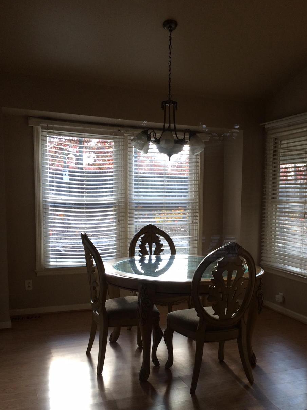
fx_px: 438
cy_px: 253
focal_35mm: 37
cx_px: 195
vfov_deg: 49.7
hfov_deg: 38.4
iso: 50
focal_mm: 4.15
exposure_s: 1/60
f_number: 2.2
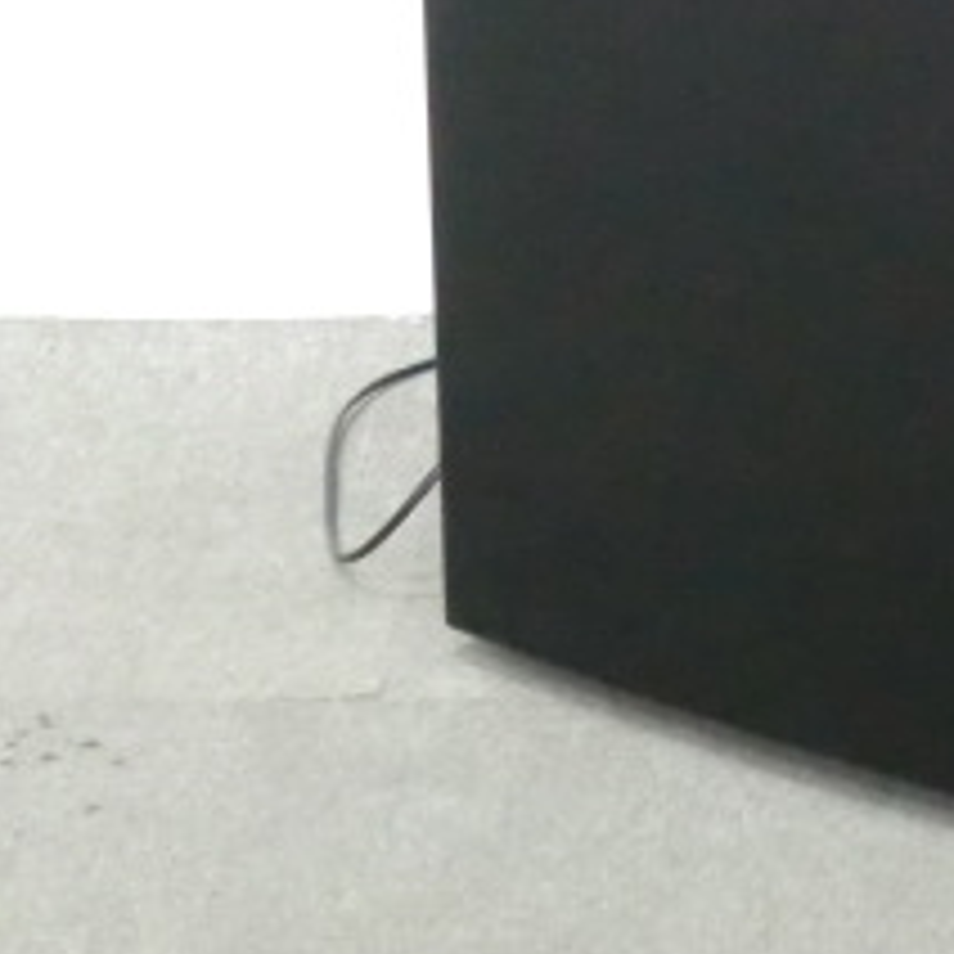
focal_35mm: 144
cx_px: 932
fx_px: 4490
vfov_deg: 11.9
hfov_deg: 12.0
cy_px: -90
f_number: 4.5
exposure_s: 1/15
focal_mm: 9.8
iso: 800
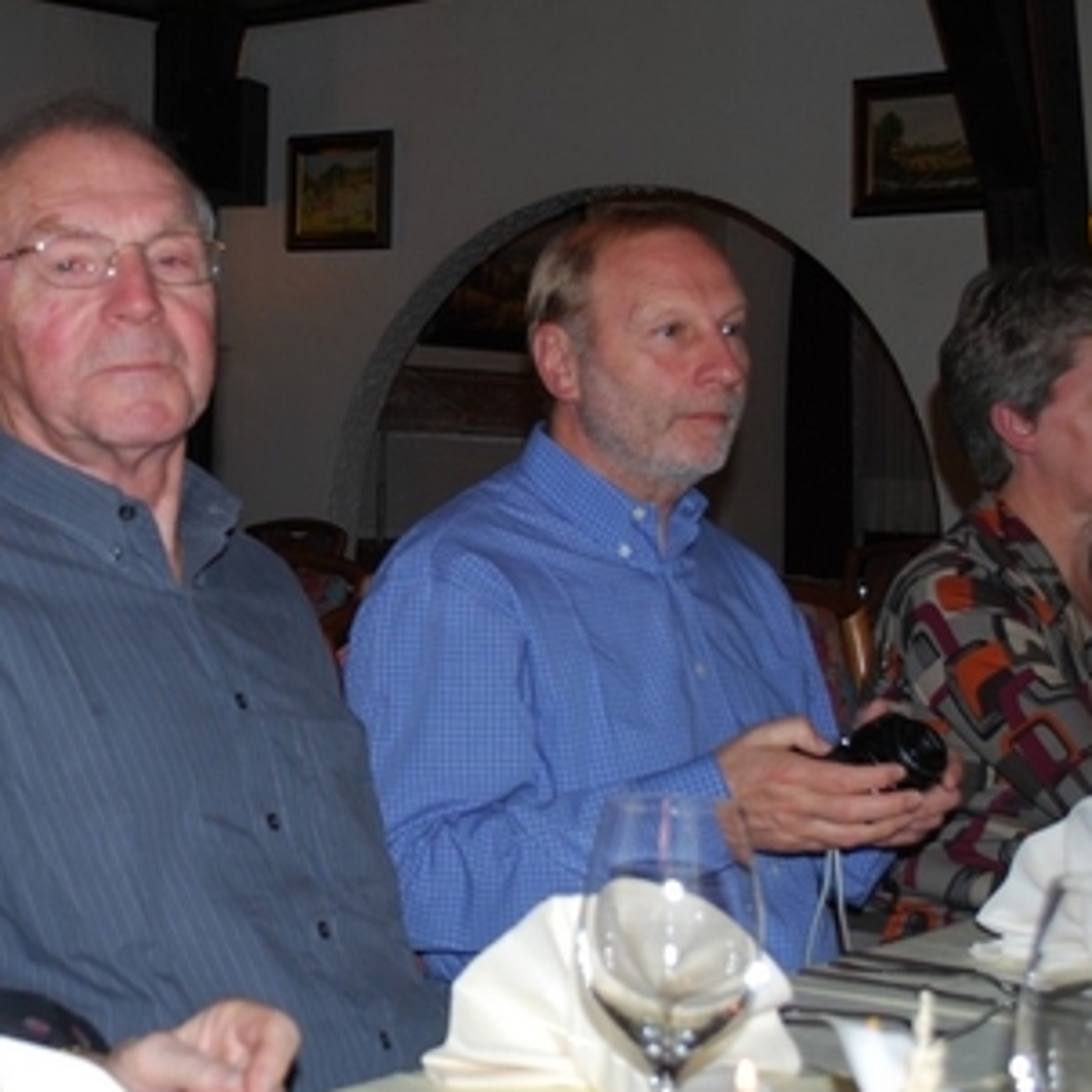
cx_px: 278
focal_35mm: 66
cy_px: 475
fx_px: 2356
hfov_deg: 25.8
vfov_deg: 26.1
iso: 200
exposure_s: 1/60
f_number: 4.5
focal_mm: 26
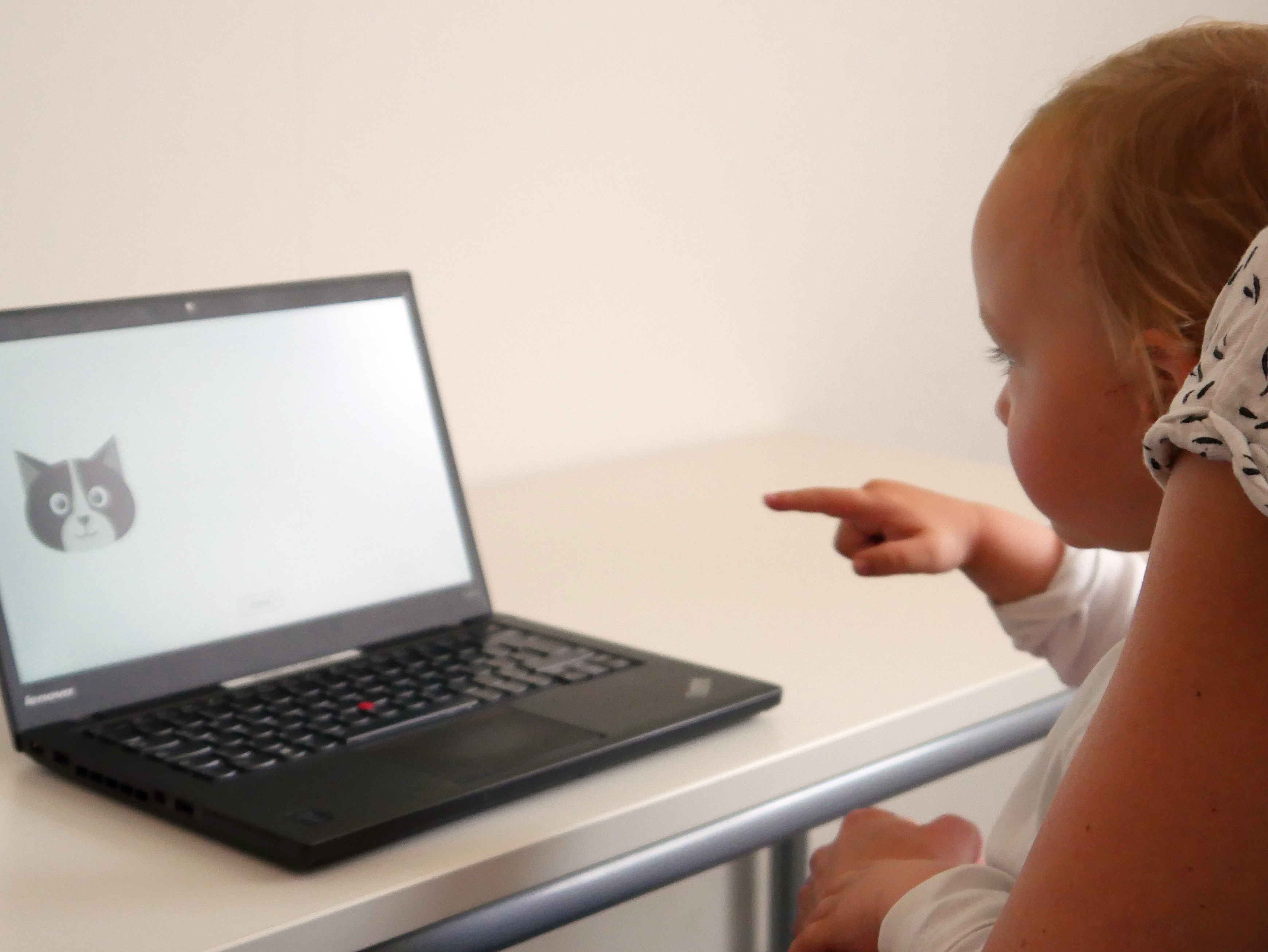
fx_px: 1832
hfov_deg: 38.2
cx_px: 634
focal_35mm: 50
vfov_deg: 29.1
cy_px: 476
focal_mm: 25
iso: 800
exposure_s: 1/250
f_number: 4.6
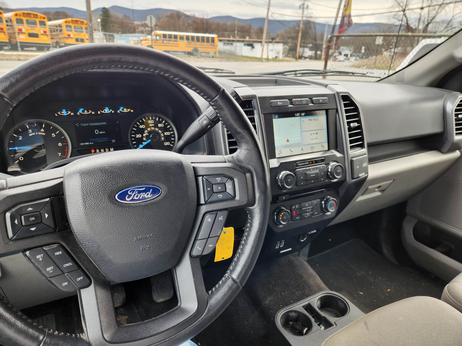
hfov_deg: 73.9
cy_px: 173
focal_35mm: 23
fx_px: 307
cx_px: 231
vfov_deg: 58.9
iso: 50
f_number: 1.8
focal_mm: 5.4
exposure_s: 1/180
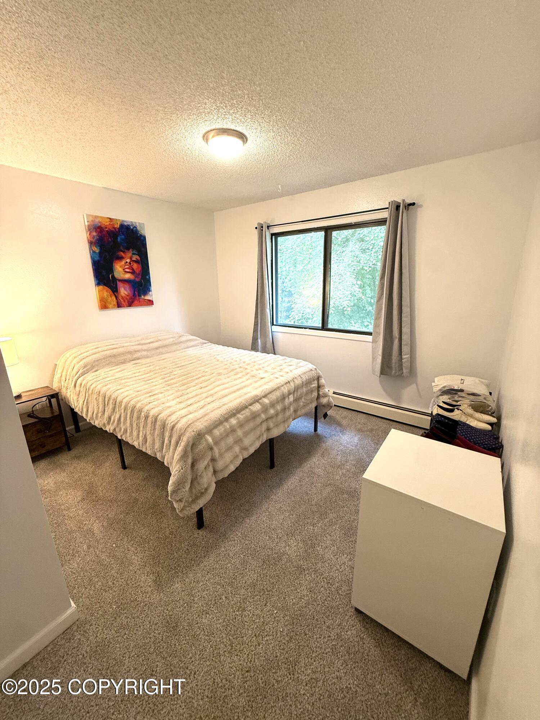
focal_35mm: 14
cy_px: 360
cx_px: 270
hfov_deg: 85.7
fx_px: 291
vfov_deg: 102.1
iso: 200
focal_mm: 2.22
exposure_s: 1/60
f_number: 2.2
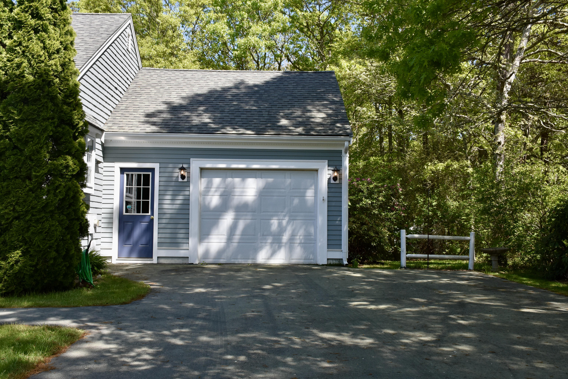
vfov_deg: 36.9
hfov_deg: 53.1
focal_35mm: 36
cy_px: 190
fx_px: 568
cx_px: 284
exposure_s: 1/500
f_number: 8
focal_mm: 24
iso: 360
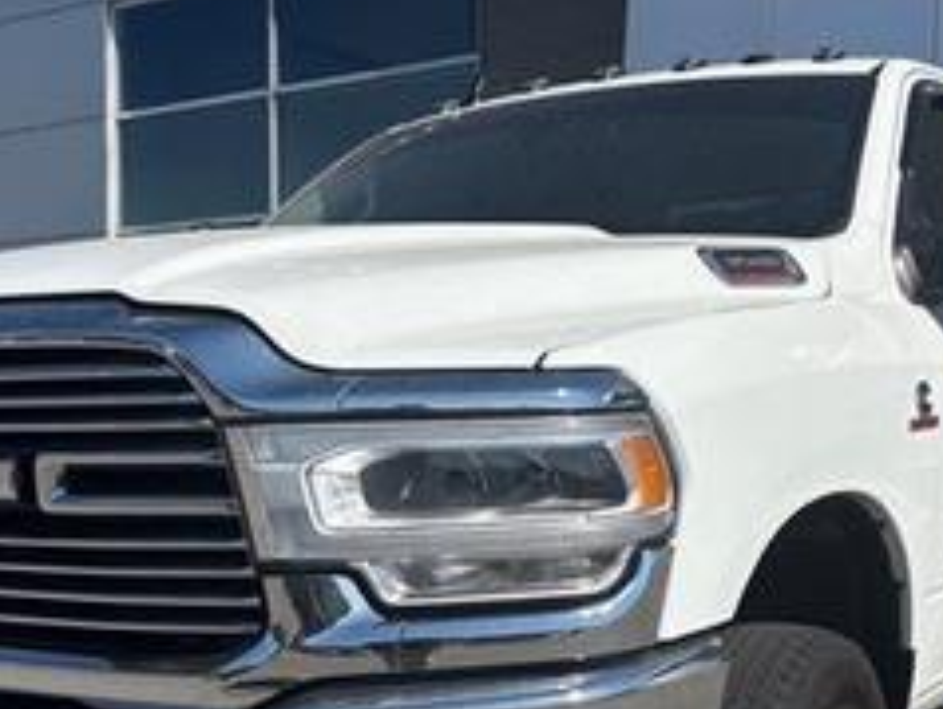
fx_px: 1500
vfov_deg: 26.2
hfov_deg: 34.8
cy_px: 555
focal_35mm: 55
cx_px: 543
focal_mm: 5.96
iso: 50
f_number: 1.6
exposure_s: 1/6993
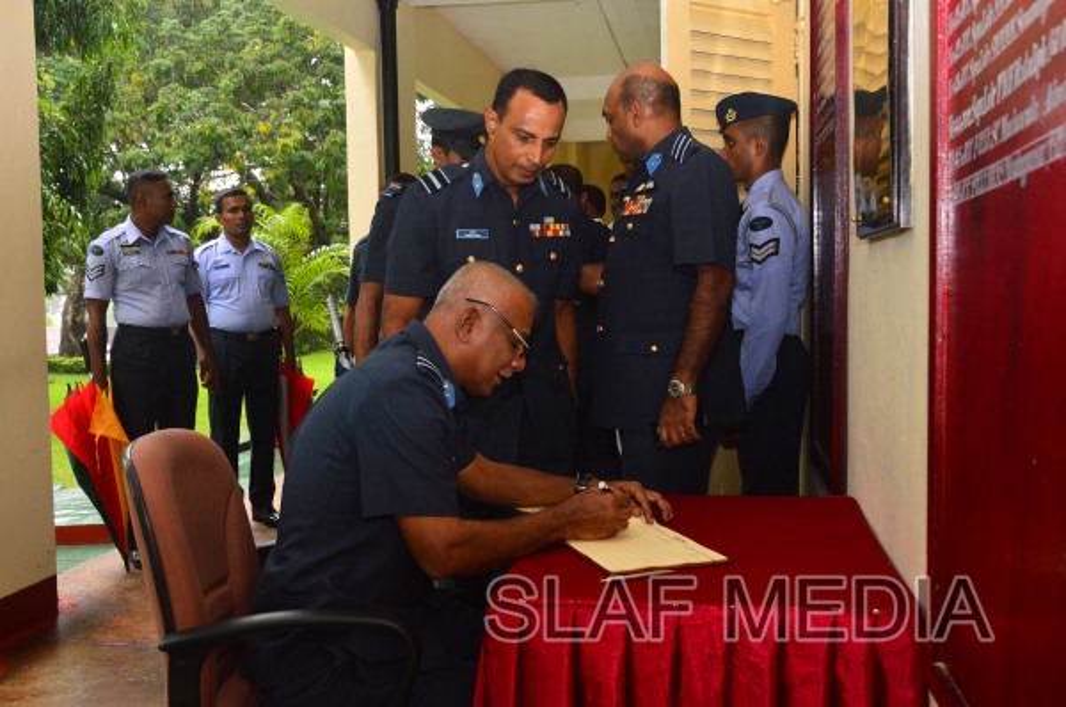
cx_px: 533
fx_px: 976
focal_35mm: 33
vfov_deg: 39.8
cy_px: 354
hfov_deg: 57.3
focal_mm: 22
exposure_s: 1/100
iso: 400
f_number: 7.1
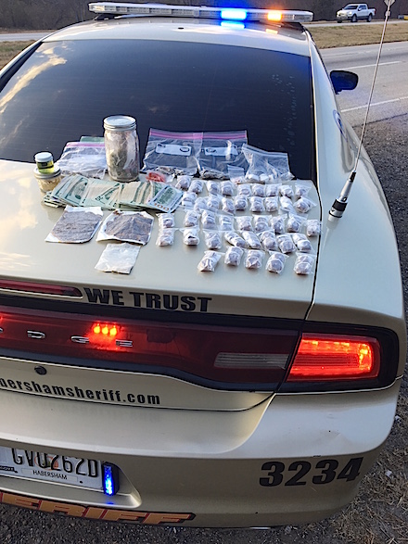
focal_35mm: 29
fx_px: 456
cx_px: 204
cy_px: 272
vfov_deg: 61.7
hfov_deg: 48.2
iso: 25
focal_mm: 4.15
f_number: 2.2
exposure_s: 1/184
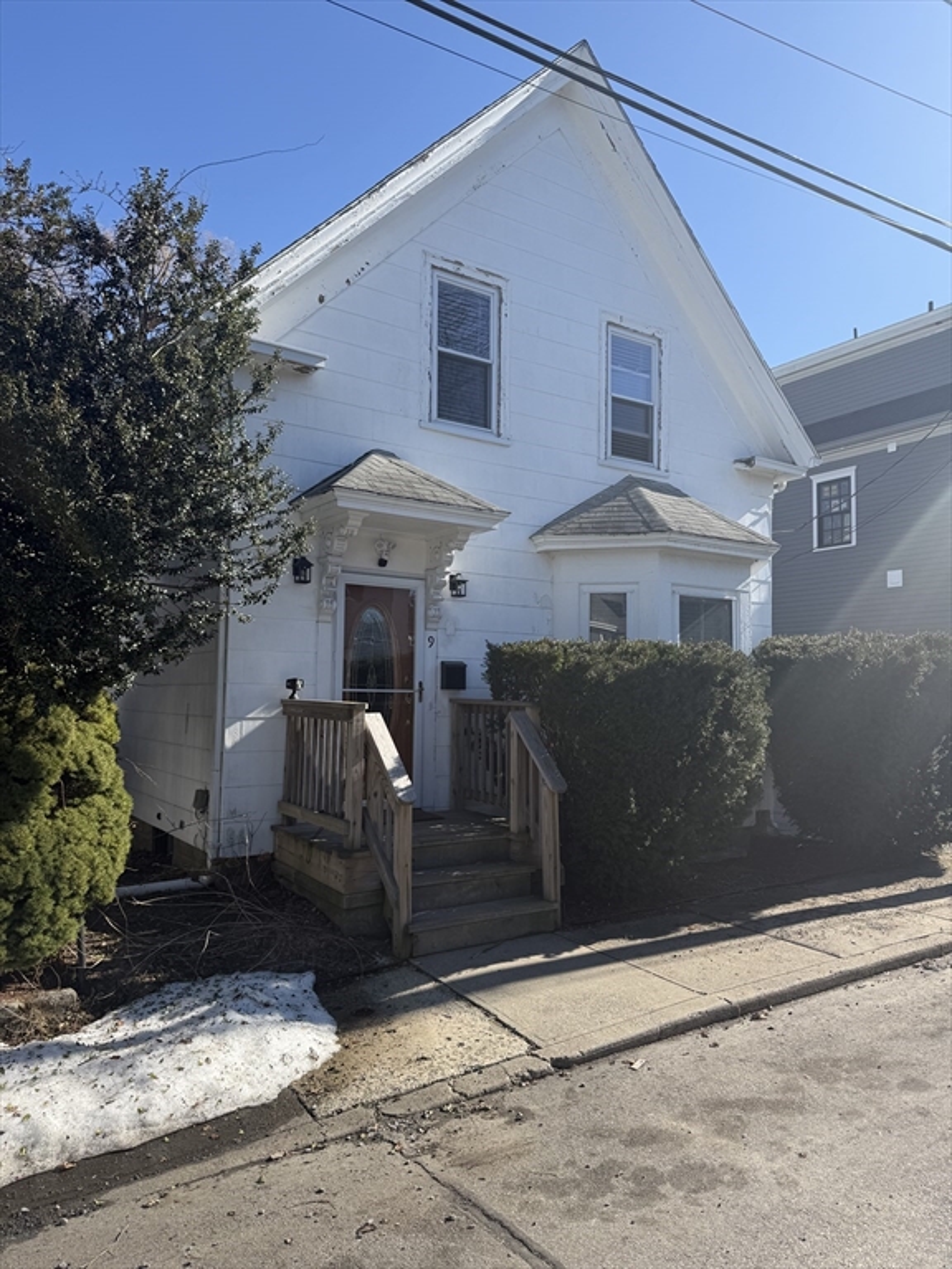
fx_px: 880
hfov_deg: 56.8
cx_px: 476
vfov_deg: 71.6
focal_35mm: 24
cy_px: 634
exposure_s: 1/3425
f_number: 1.78
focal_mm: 6.76
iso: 80
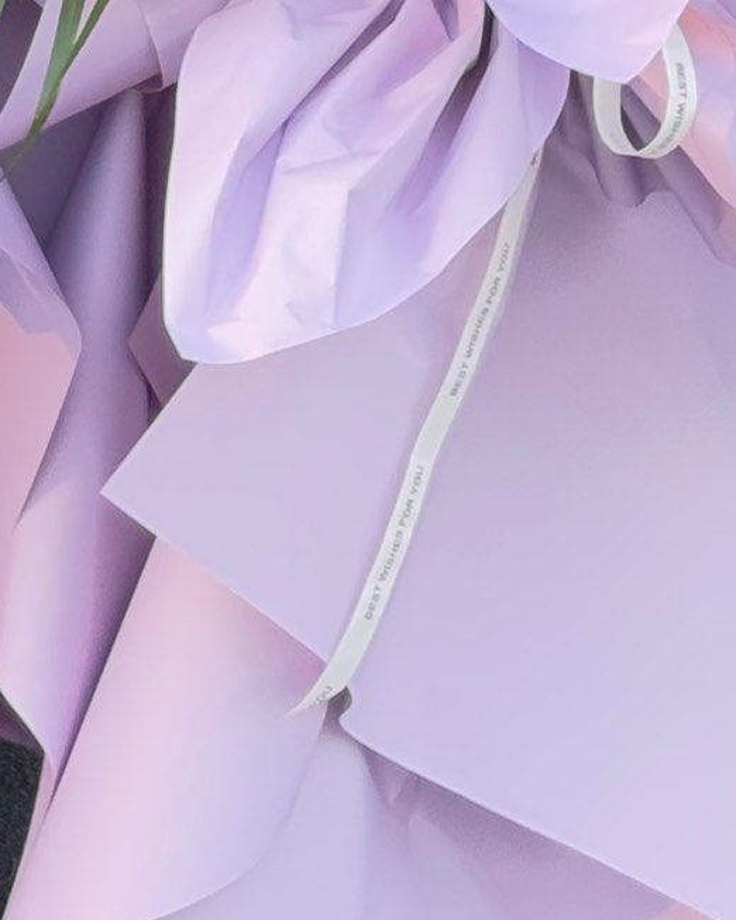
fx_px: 5339
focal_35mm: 196
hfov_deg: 7.8
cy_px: -117
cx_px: -55
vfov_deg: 9.7
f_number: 1.78
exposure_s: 1/114
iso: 100
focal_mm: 6.76
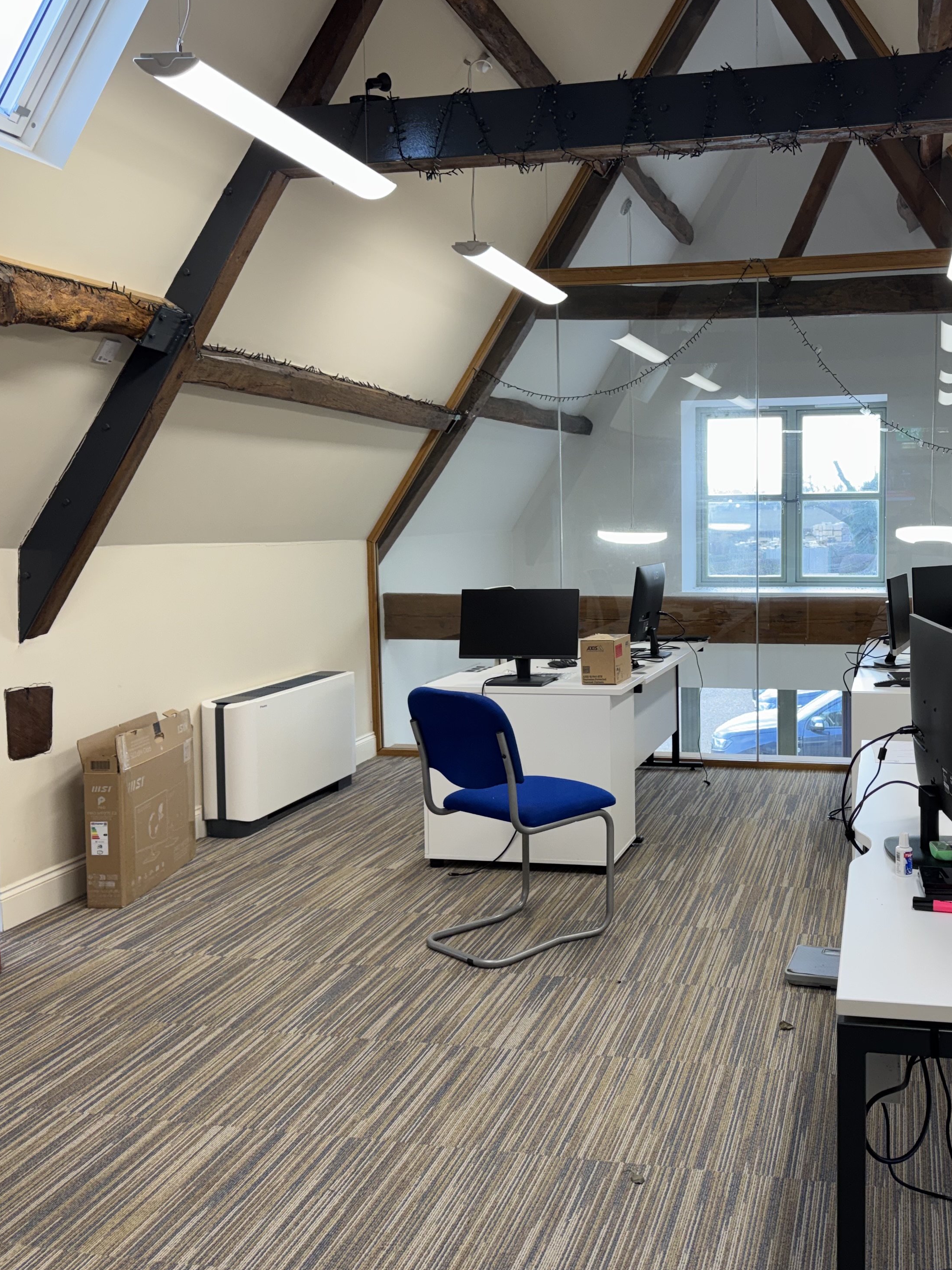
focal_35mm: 33
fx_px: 1210
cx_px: 662
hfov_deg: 42.2
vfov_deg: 55.3
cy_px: 616
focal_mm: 6.76
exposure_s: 1/100
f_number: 1.78
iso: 64
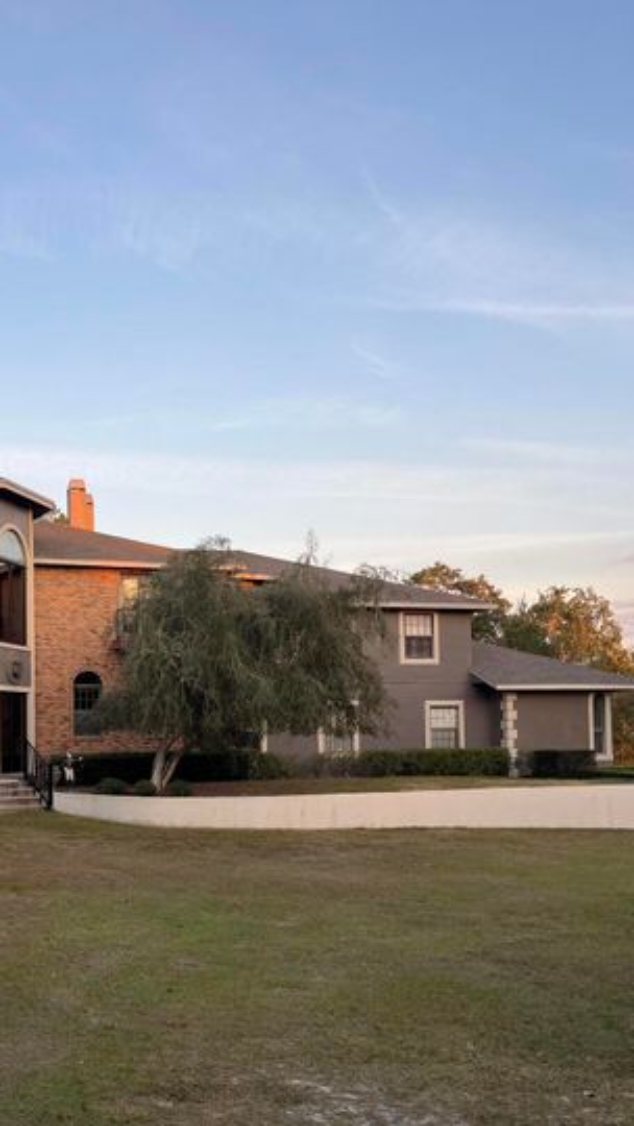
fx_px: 1045
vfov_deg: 56.0
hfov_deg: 32.7
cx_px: 121
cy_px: 693
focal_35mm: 35
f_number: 1.6
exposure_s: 1/415
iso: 50
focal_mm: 5.1
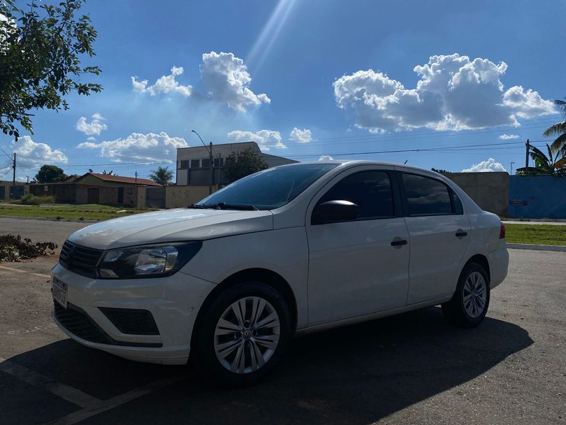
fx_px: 425
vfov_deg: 53.1
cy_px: 212
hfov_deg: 67.3
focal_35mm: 26
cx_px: 283
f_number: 1.8
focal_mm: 4.25
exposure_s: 1/7692
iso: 32
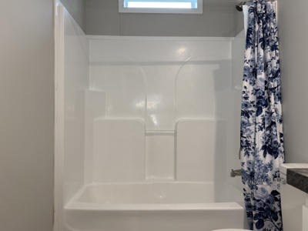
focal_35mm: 24
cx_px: 154
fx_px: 214
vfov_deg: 56.8
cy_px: 116
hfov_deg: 71.6
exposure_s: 1/120
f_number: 1.78
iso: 160
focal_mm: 6.76
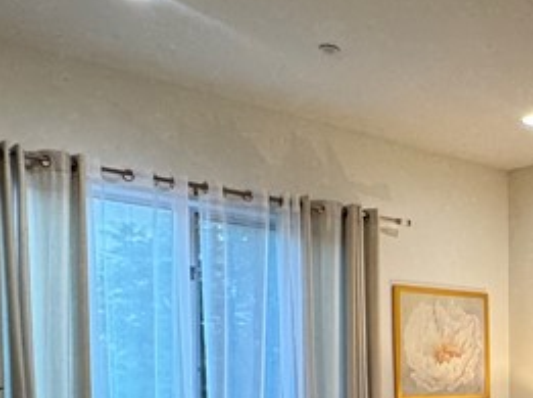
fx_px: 846
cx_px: 678
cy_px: 410
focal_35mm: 55
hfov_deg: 29.0
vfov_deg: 25.1
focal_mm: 2.22
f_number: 2.2
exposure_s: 1/60
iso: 200
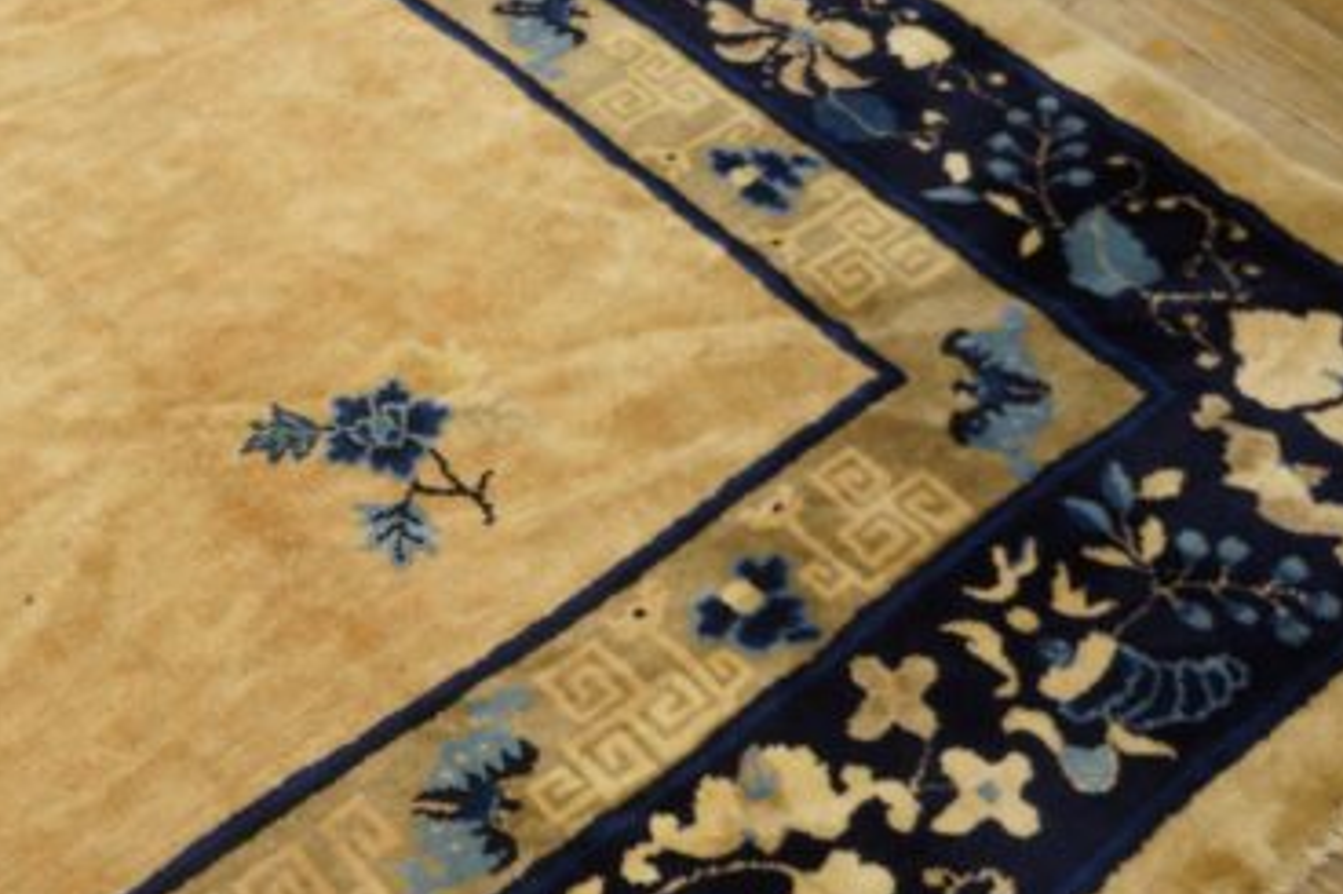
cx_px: 263
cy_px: 535
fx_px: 1641
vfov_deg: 30.4
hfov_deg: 42.5
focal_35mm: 44
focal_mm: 18
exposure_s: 1/60
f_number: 4
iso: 1000
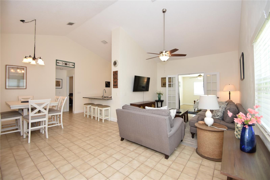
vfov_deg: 77.3
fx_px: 112
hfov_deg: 100.4
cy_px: 90
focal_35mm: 15
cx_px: 135
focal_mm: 10
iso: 250
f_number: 4
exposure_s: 1/60
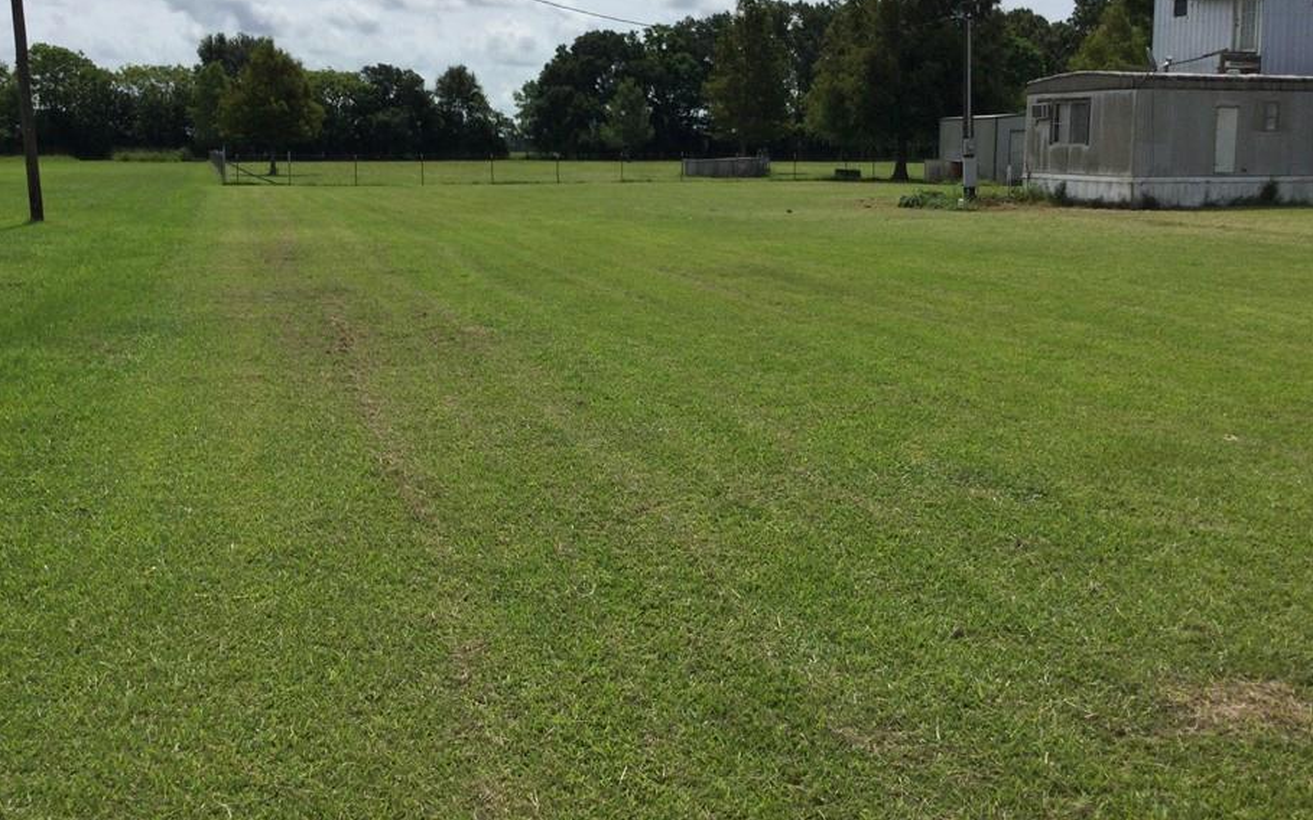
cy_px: 290
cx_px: 599
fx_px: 1324
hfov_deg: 52.7
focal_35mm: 37
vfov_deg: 34.2
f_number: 2.4
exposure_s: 1/2915
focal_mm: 3.3
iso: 25
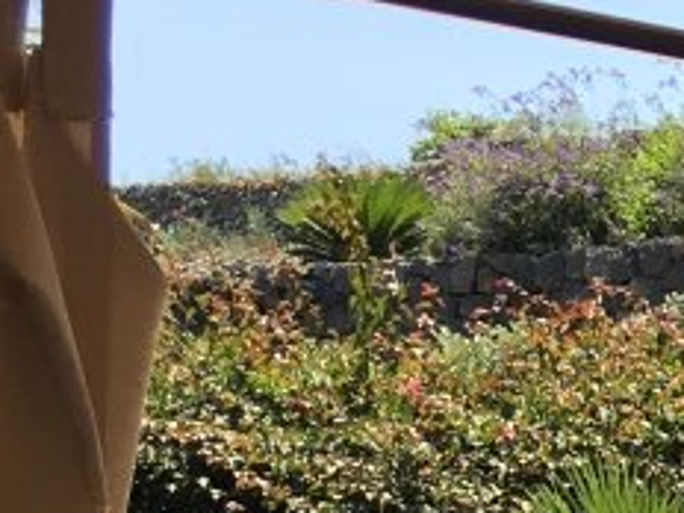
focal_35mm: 180
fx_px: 3557
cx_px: 1648
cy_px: 1206
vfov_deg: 7.7
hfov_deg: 9.7
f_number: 2.2
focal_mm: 4.15
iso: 25
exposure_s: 1/620
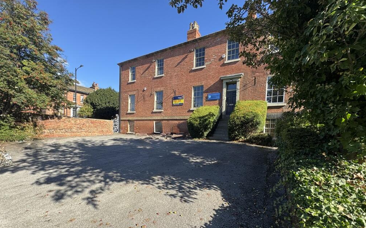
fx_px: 150
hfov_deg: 101.5
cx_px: 183
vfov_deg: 74.0
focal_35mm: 15
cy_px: 136
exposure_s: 1/428
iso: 40
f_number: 2.2
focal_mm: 2.22
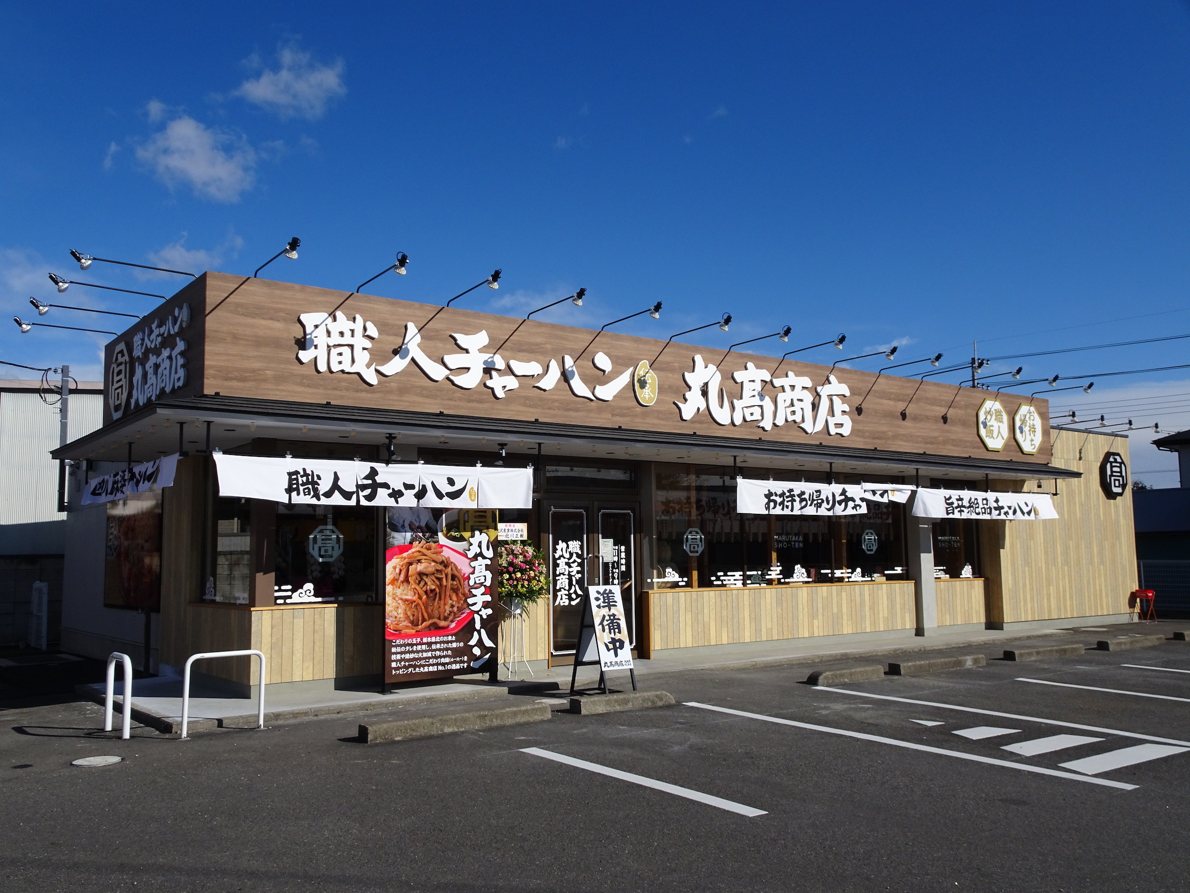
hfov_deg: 61.7
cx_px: 595
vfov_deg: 48.2
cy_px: 446
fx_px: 997
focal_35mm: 29
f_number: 3.5
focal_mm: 4.92
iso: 80
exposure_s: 1/1600
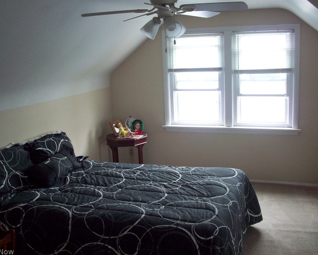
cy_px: 128
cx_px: 151
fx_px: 367
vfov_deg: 38.2
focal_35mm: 39
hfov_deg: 46.8
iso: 160
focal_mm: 6.2
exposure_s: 1/52.6
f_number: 2.8
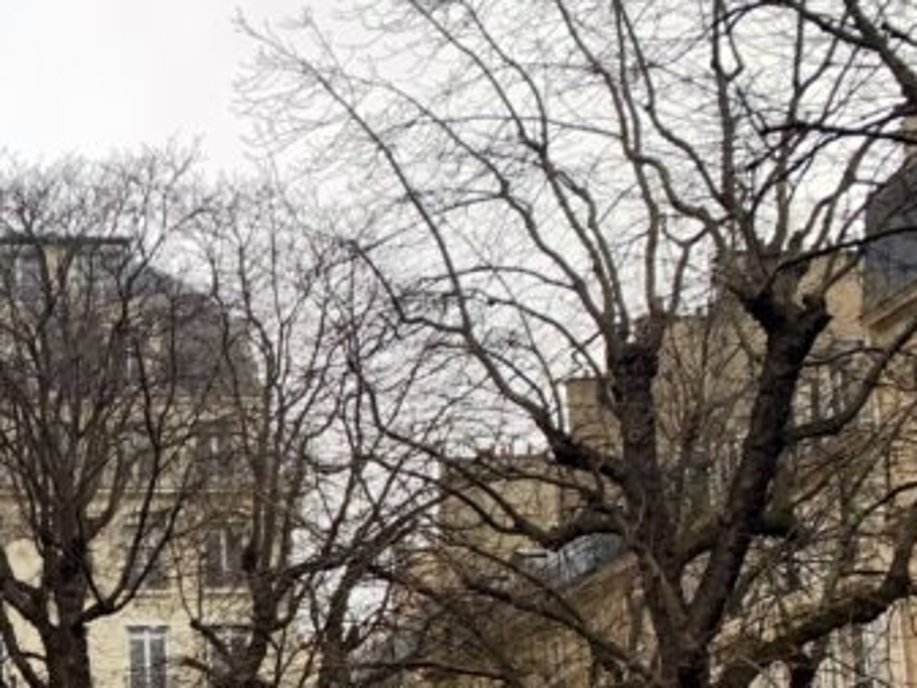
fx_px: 2094
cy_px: 772
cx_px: -356
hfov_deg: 21.6
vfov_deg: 18.0
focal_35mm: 79
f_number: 1.8
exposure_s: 1/121
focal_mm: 4.25
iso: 50
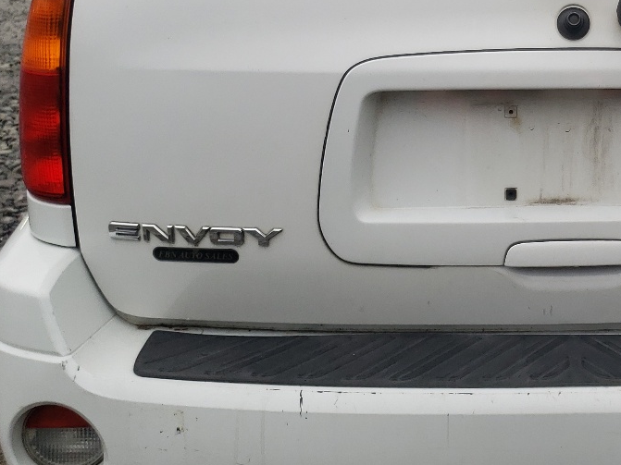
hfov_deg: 29.6
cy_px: 47
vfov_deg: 23.0
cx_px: 590
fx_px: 1112
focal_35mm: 62
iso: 50
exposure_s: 1/1250
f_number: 1.5
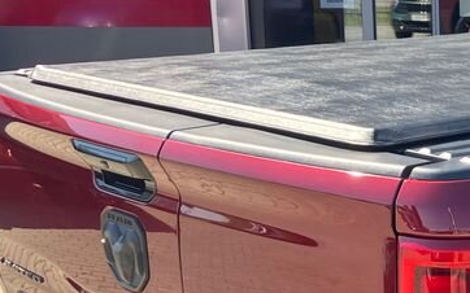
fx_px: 1076
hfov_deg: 22.6
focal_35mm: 84
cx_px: 574
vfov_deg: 15.4
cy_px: 235
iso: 32
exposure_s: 1/292
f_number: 1.8
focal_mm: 3.99
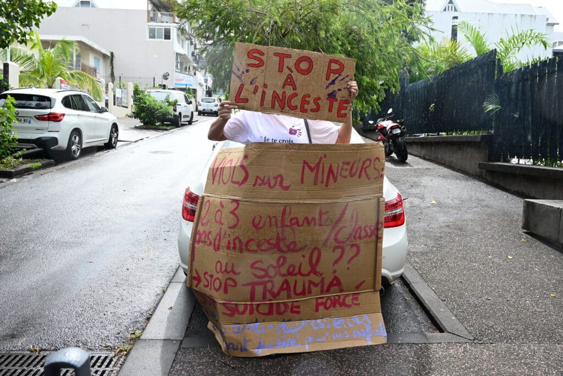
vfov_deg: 42.3
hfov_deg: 60.3
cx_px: 282
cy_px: 188
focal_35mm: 31
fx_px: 485
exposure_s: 1/250
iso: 400
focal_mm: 31
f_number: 9
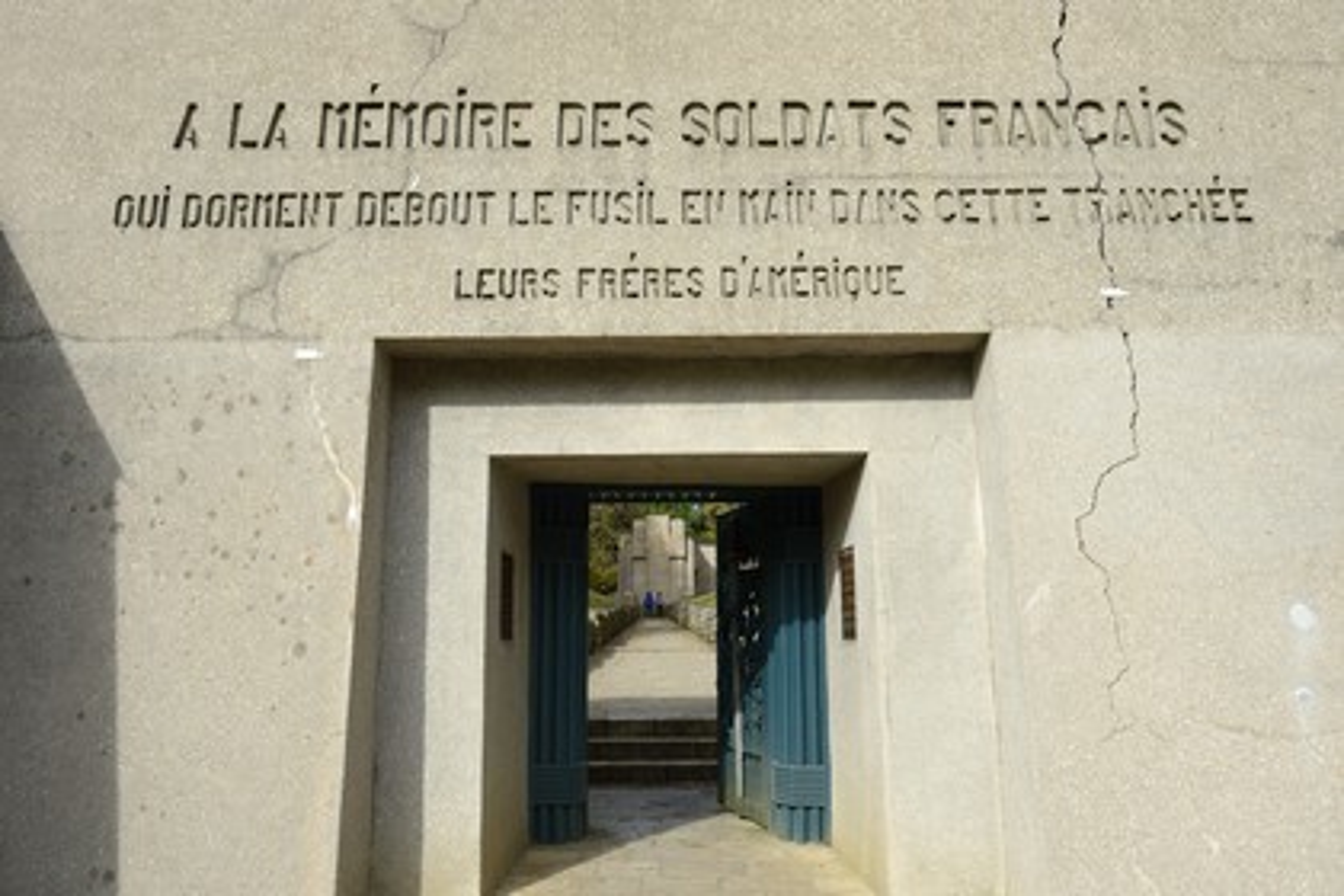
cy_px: 448
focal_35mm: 32
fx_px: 1195
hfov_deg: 58.7
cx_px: 672
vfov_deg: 41.1
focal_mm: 32
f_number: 13
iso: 200
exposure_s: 1/160
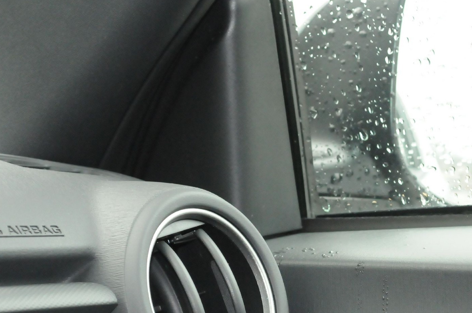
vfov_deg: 9.3
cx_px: 290
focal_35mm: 148
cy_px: 210
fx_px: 1937
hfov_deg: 13.9
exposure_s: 1/100
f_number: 8
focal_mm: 55
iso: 2500
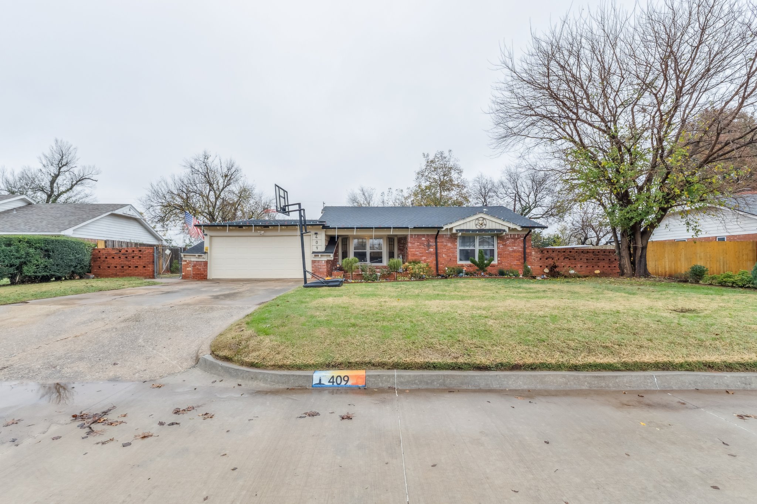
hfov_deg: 97.6
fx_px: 331
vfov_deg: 74.6
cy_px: 252
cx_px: 378
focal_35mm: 16
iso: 100
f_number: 8
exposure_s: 1/200
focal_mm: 10.5
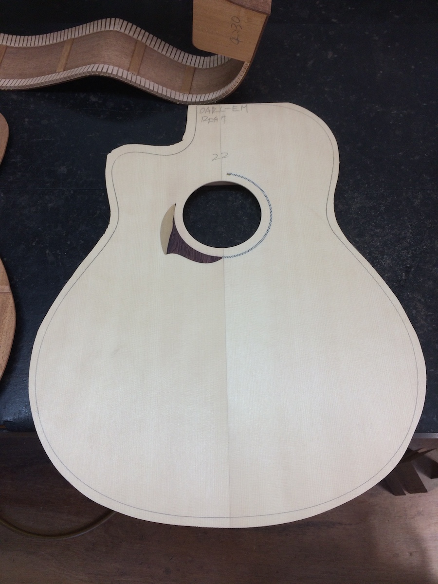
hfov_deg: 48.2
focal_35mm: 29
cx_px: 219
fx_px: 489
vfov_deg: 61.7
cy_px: 292
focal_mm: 4.15
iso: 40
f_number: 2.2
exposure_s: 1/60
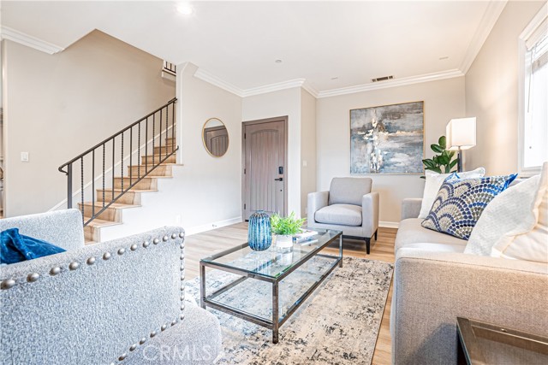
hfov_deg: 100.4
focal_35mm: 15
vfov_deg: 77.4
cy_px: 182
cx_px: 274
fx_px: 228
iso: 125
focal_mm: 10
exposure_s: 1/40
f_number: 9
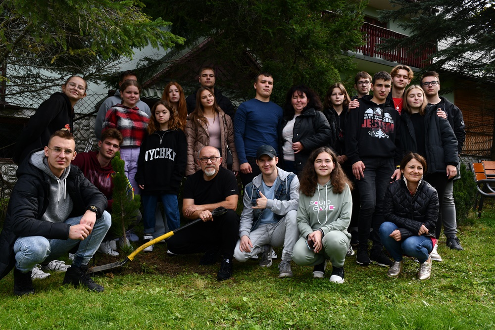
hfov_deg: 53.1
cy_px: 165
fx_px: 495
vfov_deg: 36.9
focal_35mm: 36
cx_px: 248
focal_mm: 24
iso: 200
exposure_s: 1/250
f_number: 7.1
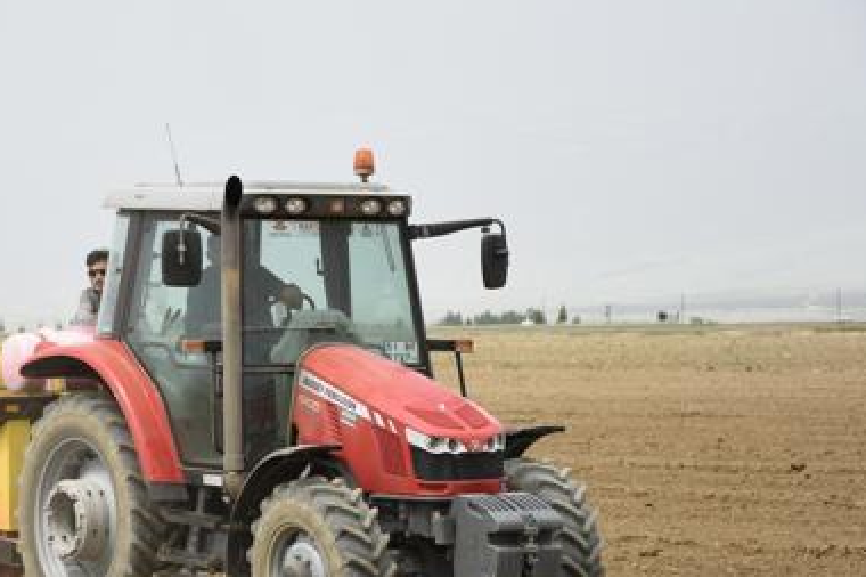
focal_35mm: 169
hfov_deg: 12.1
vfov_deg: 8.1
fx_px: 4063
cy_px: 442
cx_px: 248
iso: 100
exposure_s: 1/400
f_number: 5
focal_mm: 70
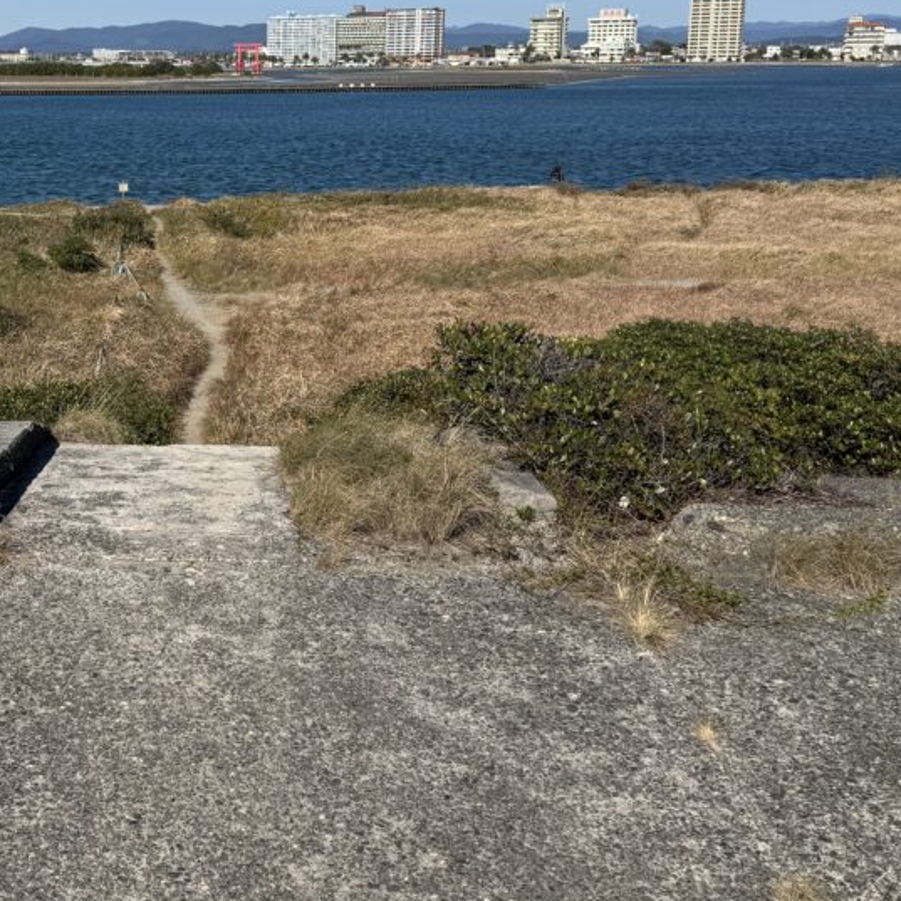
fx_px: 1325
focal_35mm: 45
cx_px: 171
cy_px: 293
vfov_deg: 37.1
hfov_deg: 36.2
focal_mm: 6.76
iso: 80
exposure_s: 1/7092
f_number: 1.78
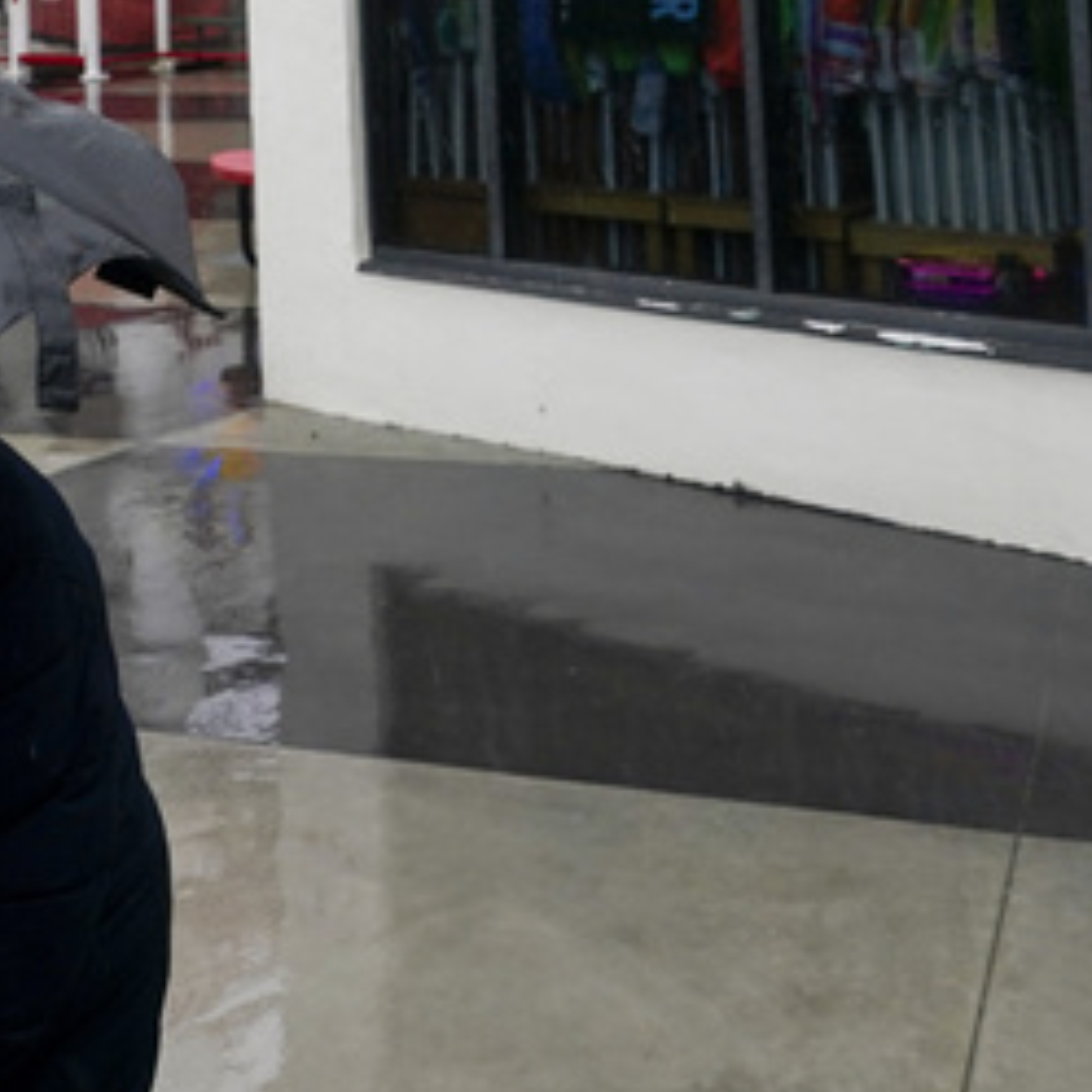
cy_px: -300
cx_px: 500
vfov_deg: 26.3
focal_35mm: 56
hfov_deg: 30.5
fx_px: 1999
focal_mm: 16
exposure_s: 1/320
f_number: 4.5
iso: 400
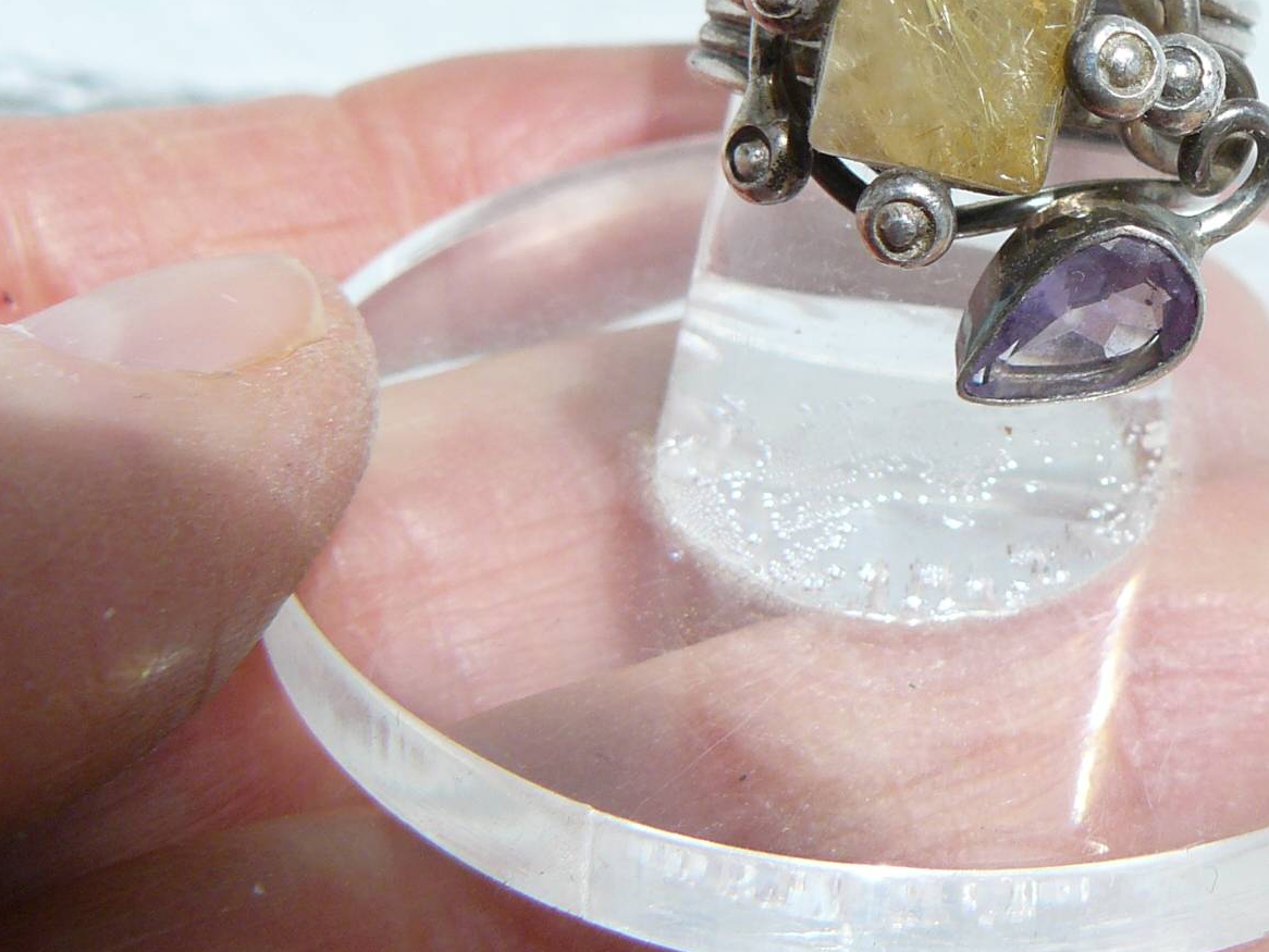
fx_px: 2640
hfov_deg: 26.3
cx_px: 1099
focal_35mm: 72
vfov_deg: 20.2
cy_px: 171
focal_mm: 6
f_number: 4
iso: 100
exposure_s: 1/200
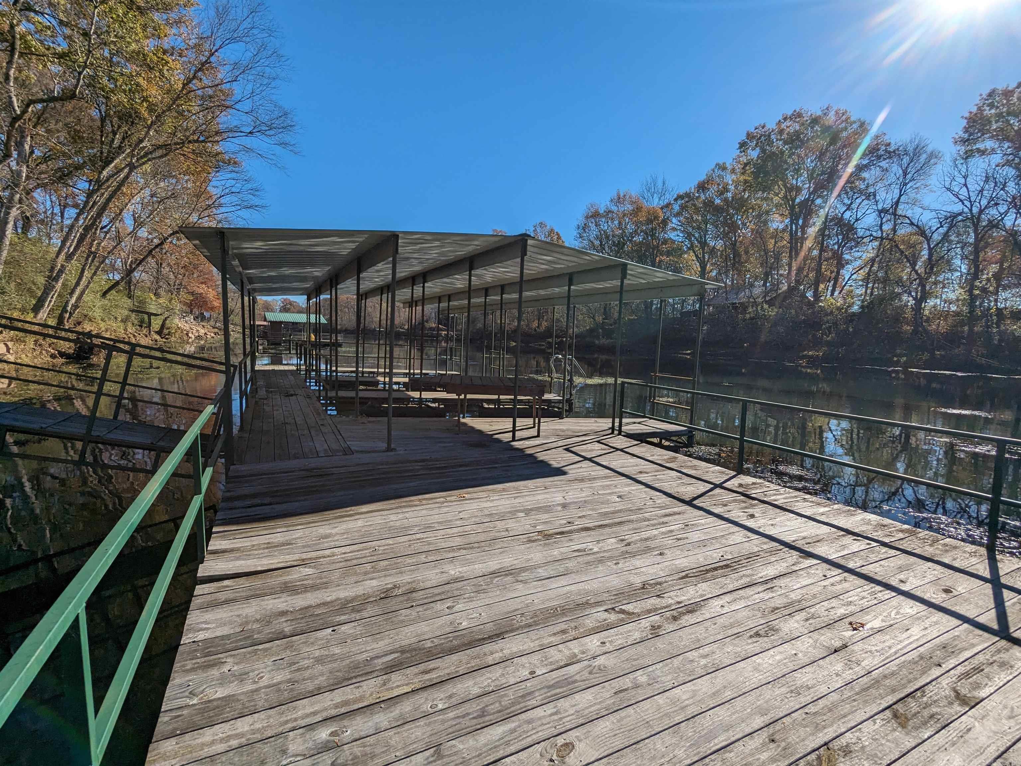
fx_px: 472
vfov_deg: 78.1
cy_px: 383
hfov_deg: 94.5
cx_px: 510
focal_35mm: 16
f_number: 2.2
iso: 43
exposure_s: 1/2326
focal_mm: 2.35
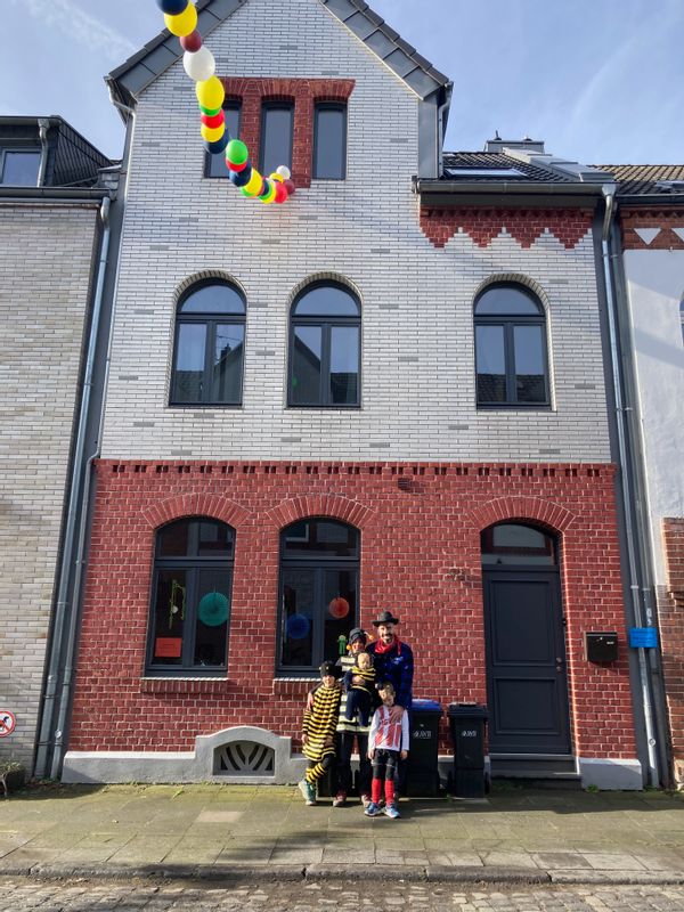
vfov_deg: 63.4
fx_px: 738
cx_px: 342
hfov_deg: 49.7
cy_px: 456
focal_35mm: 28
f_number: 1.8
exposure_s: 1/631
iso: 20
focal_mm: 3.99
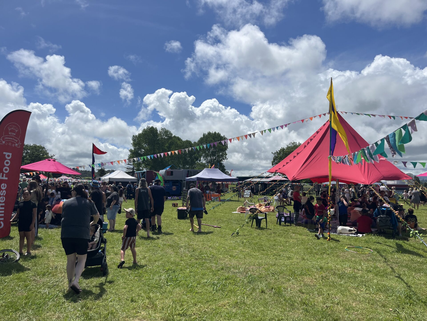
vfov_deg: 53.1
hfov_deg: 67.3
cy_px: 160
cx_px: 214
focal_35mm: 26
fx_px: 321
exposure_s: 1/9091
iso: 50
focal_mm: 5.1
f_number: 1.6
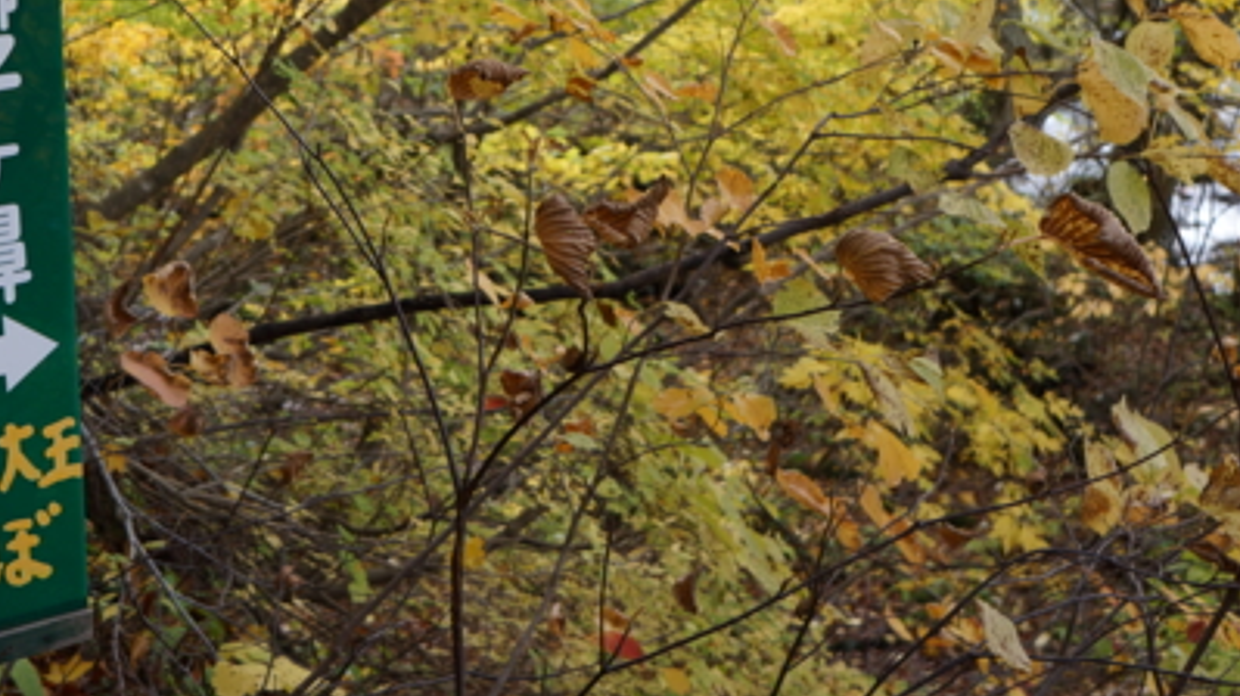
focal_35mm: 63
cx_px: 410
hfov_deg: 33.0
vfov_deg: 18.5
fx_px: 2070
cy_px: -39
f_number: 4
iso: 100
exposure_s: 1/60
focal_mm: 20
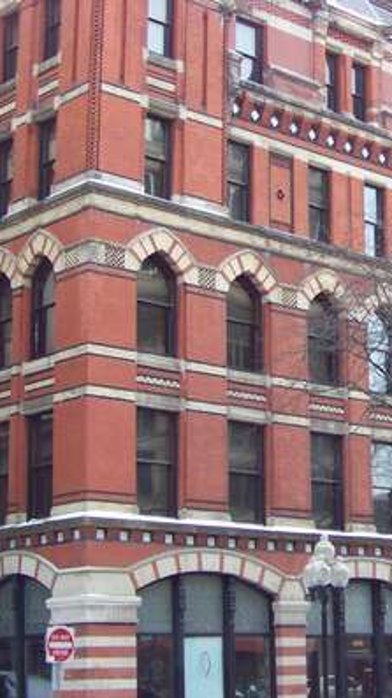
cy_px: 302
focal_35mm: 79
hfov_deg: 14.9
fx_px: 1461
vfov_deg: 26.8
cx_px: 432
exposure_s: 1/80
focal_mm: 5.85
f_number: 2.8
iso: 69
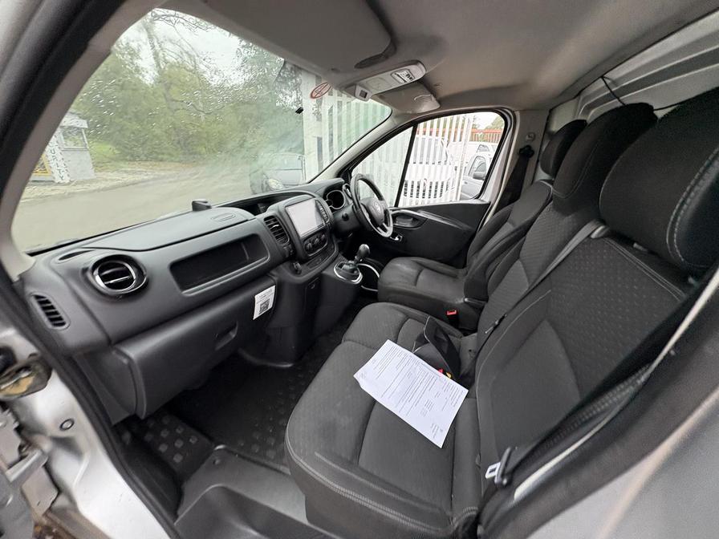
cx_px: 360
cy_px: 270
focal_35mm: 14
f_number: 2.2
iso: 250
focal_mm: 2.22
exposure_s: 1/90
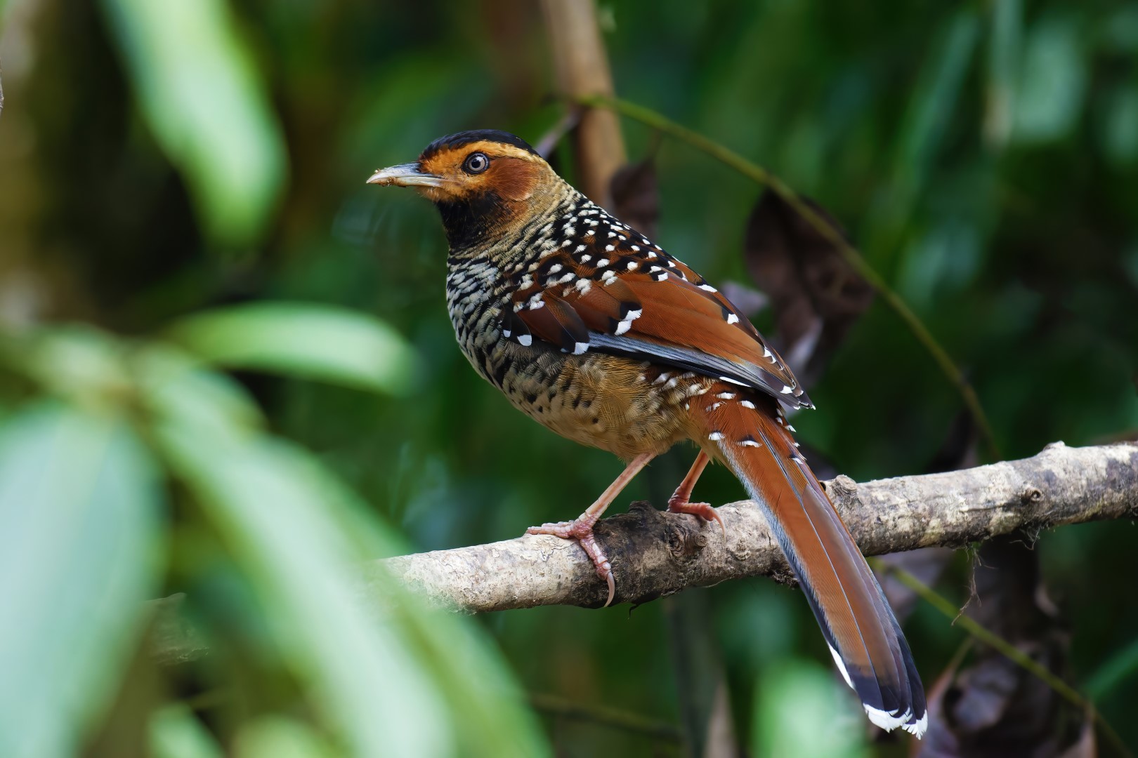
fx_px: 16120
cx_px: 569
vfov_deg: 2.7
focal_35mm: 510
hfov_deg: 4.0
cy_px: 379
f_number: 6.3
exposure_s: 1/800
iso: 3200
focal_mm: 340
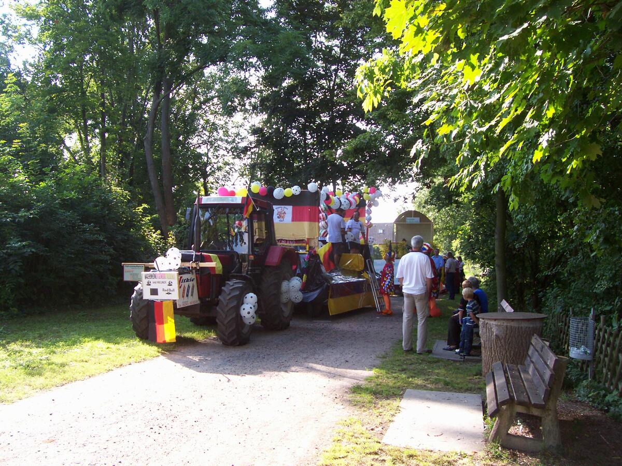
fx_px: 611
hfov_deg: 54.0
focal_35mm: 34
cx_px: 311
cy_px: 233
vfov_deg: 41.8
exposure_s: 1/208
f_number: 2.7
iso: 80
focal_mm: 5.6
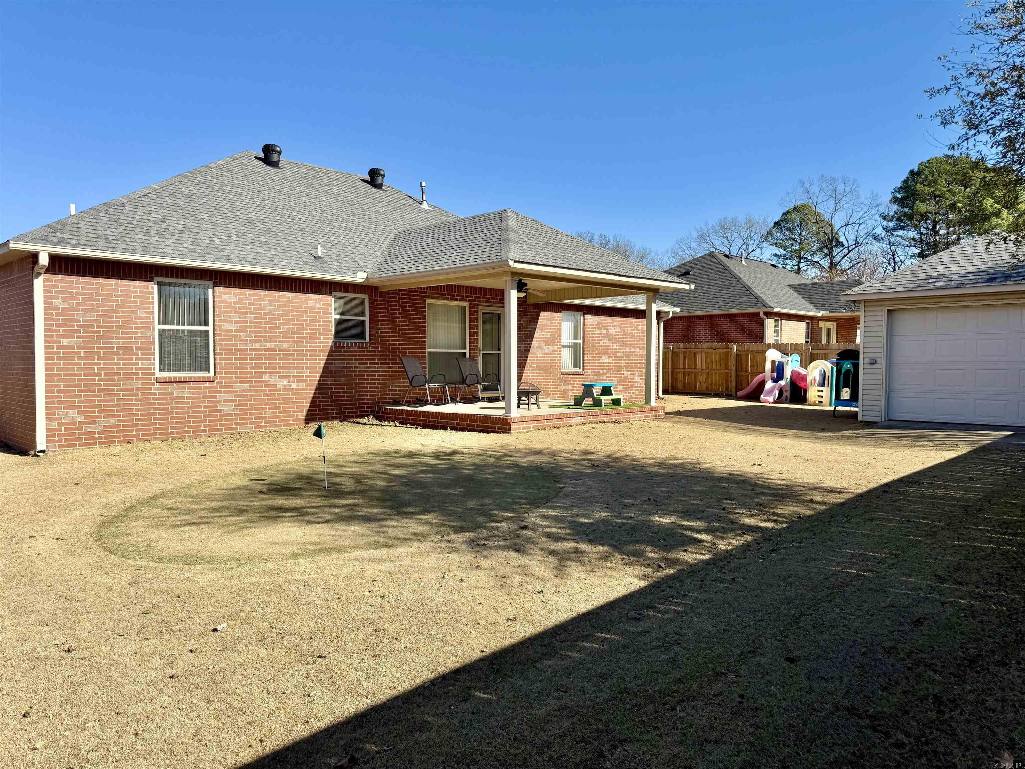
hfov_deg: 71.6
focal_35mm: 24
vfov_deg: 56.8
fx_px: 711
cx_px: 512
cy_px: 384
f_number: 1.78
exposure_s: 1/4167
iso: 80
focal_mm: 6.76
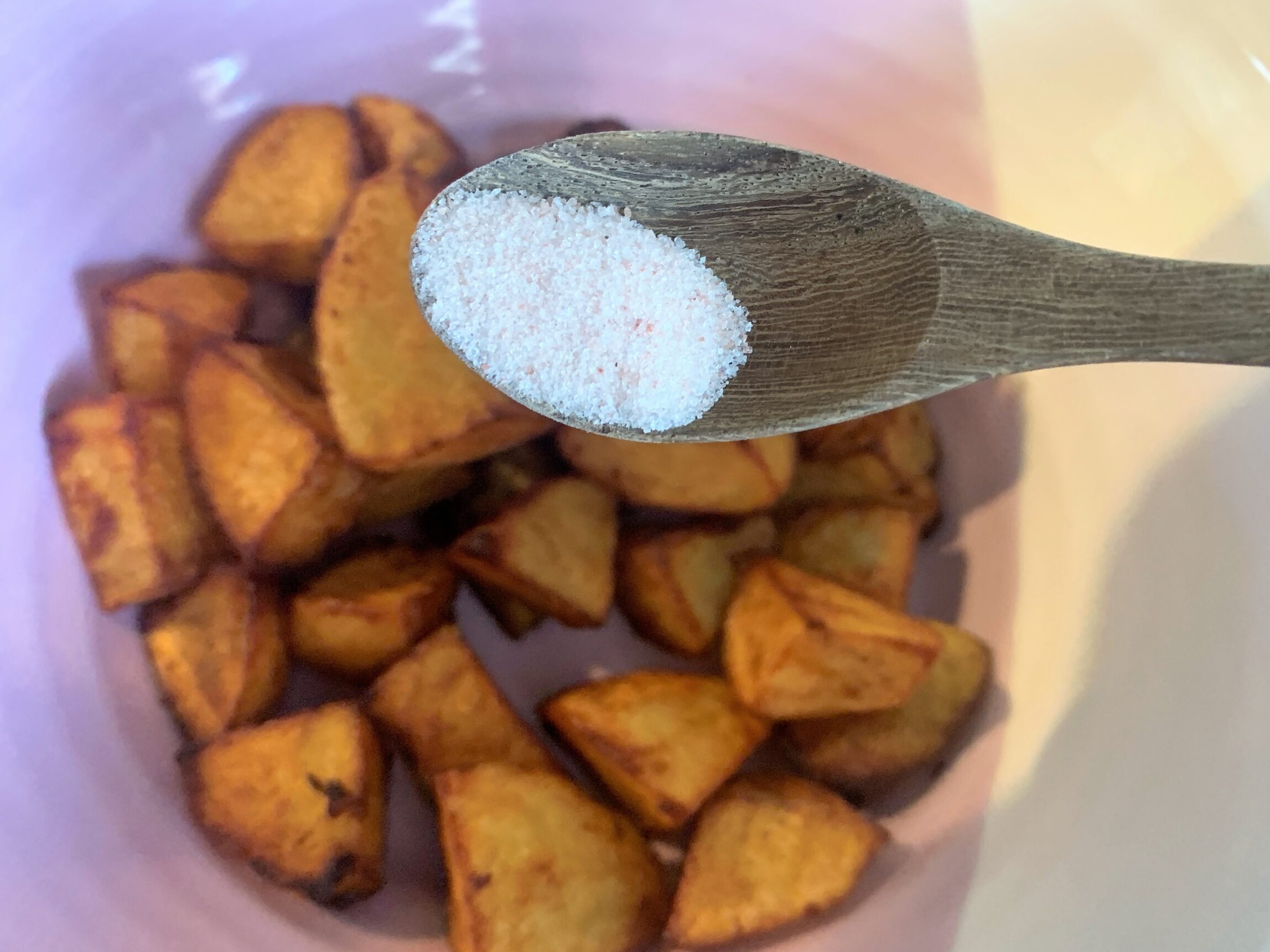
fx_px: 1064
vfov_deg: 48.2
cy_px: 484
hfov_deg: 61.7
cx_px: 646
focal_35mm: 29
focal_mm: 4.25
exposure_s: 1/25
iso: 320
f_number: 1.8
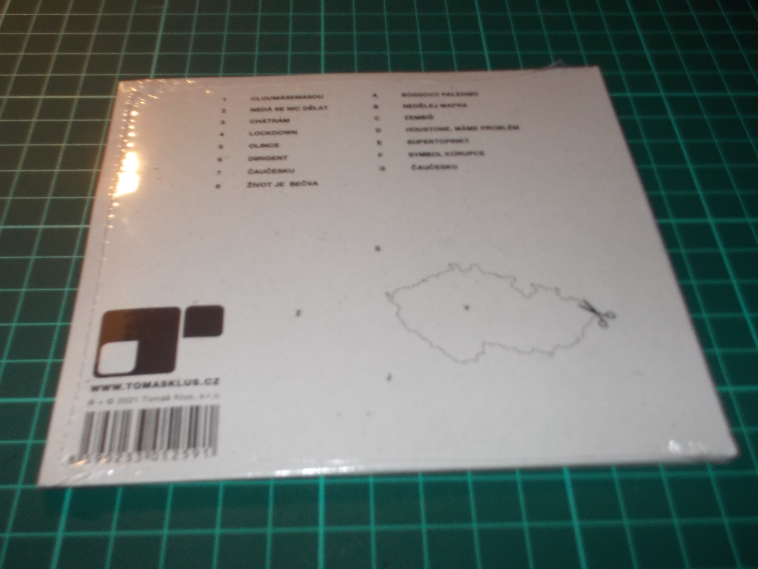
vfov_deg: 38.7
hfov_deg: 50.1
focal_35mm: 37
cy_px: 284
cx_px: 379
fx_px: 810
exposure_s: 1/30
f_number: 3.7
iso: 200
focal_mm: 5.2
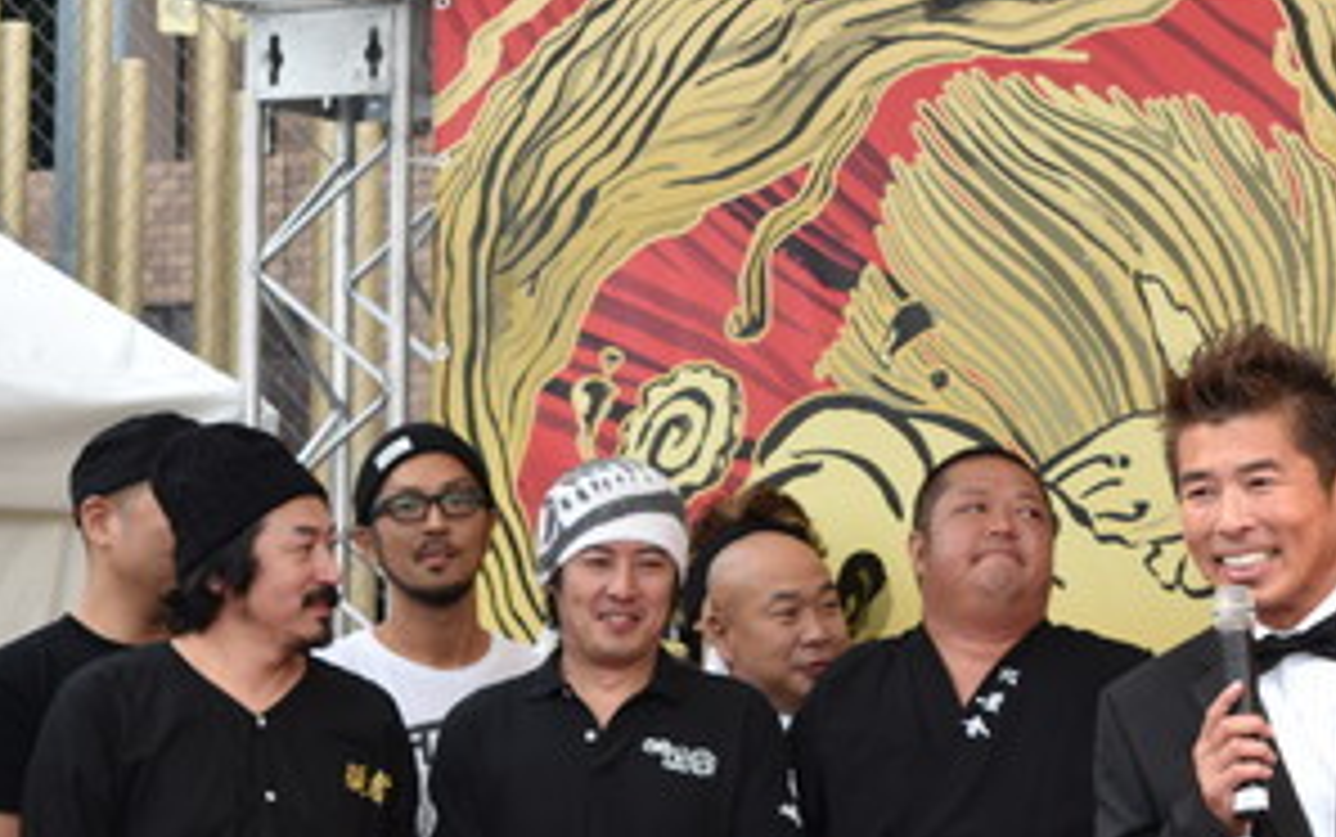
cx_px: 1201
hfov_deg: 11.5
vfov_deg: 7.3
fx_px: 6598
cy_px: 430
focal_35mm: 181
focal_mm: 55
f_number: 7.1
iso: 400
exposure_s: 1/160
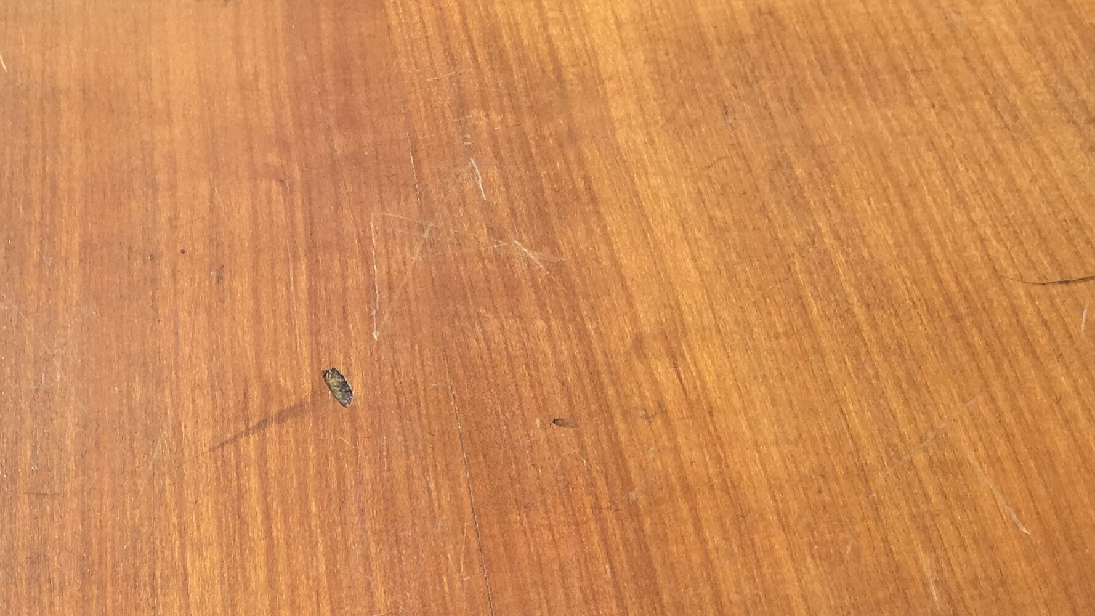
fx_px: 1684
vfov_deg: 19.6
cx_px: 256
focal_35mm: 58
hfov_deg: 35.1
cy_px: 723
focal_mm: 4.15
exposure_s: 1/2083
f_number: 2.2
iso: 32
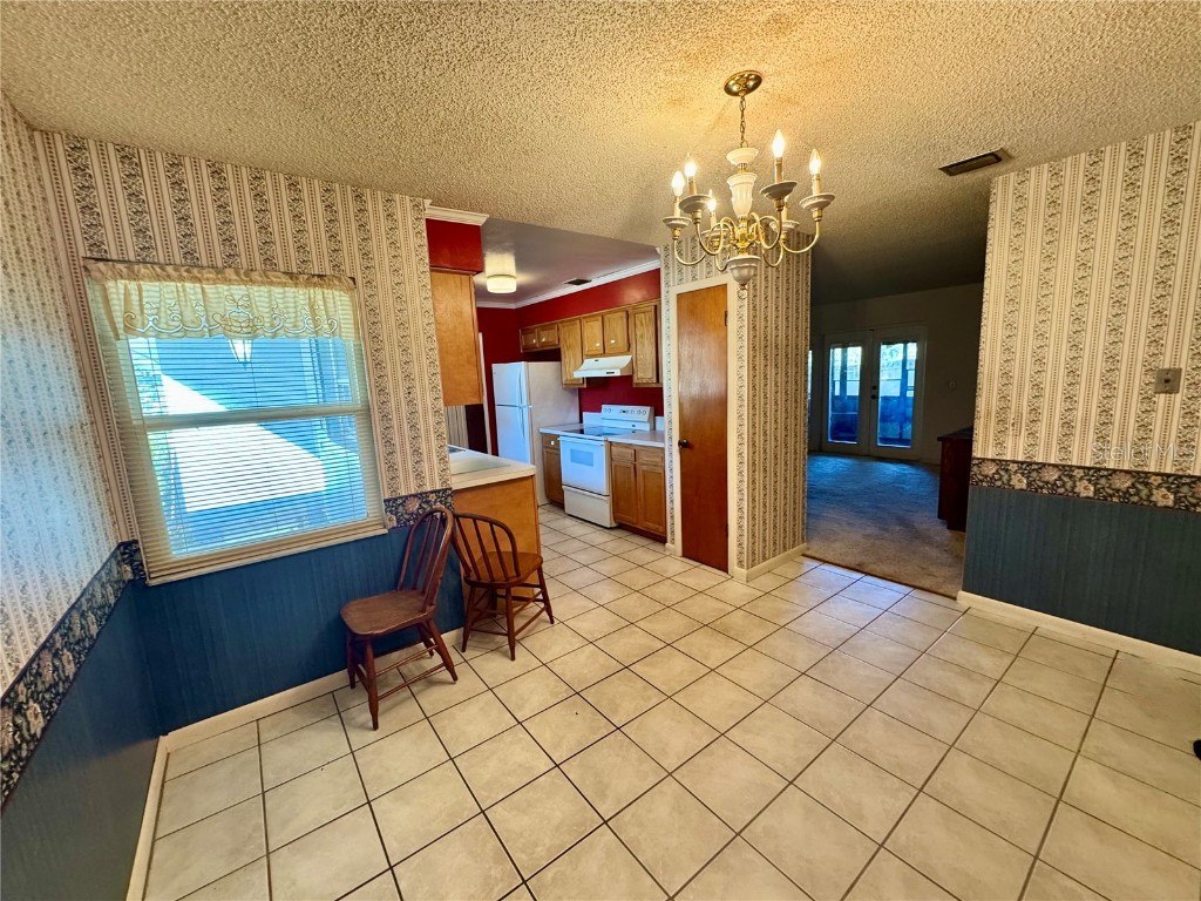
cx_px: 600
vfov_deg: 85.7
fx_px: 486
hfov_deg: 102.1
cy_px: 450
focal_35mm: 14
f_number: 2.2
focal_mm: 2.22
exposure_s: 1/60
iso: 250
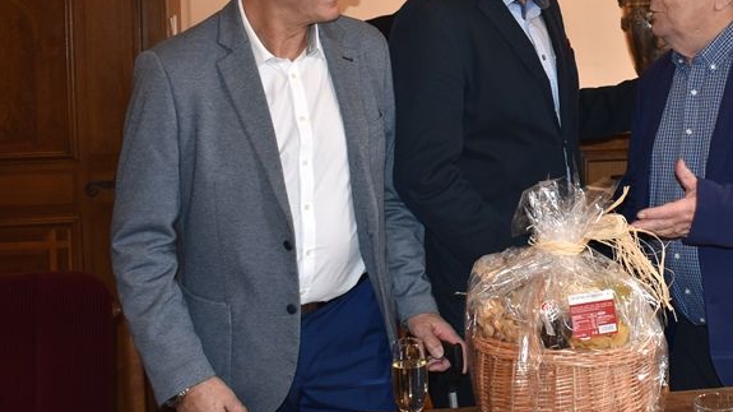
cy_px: 55
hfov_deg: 36.0
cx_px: 583
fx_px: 1088
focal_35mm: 56
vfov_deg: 21.0
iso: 450
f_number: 4
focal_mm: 20
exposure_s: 1/60
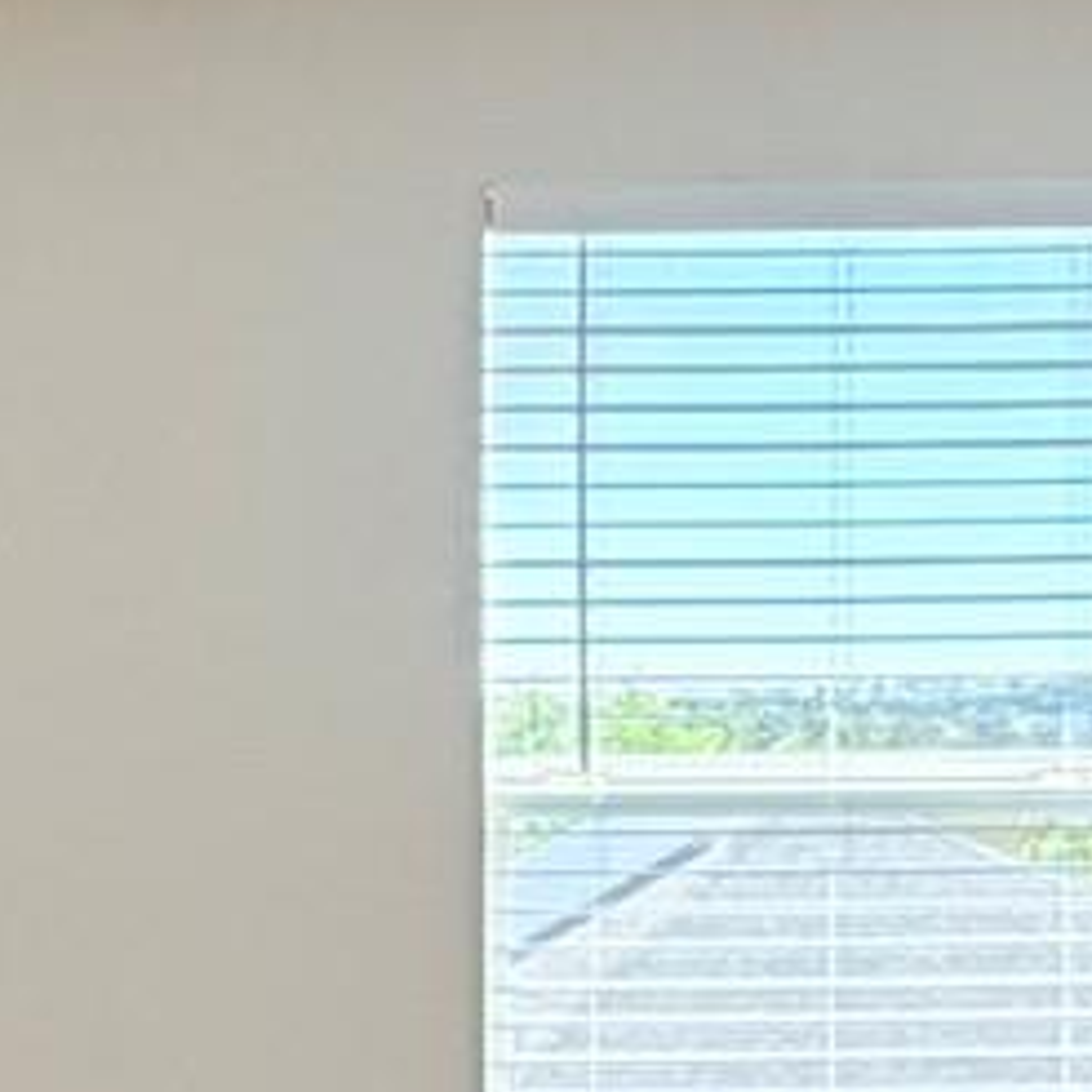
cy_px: 808
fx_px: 3676
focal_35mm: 103
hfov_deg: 15.6
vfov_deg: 16.8
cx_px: -515
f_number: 2.2
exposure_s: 1/121
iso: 100
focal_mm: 2.22
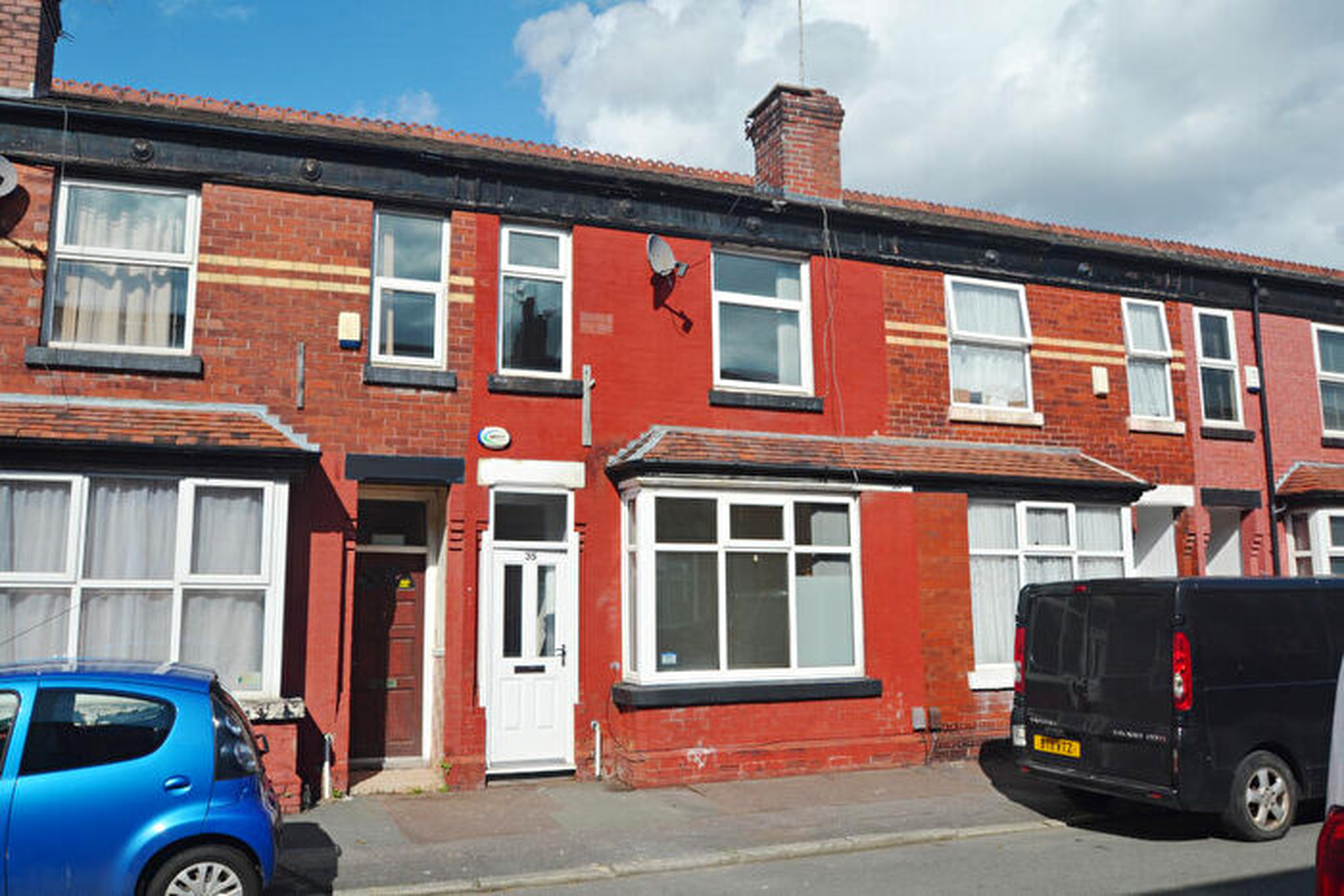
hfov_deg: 81.2
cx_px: 672
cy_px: 448
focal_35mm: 21
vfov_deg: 59.5
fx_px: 784
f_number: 8
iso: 100
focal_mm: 14
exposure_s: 1/250
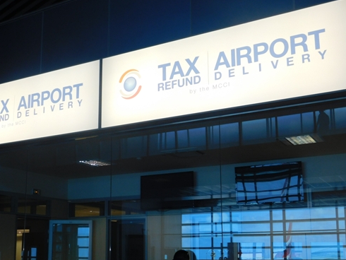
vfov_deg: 30.7
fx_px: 470
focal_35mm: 47
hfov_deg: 40.2
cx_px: 137
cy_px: 167
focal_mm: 6.3
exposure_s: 1/100
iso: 125
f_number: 3.5
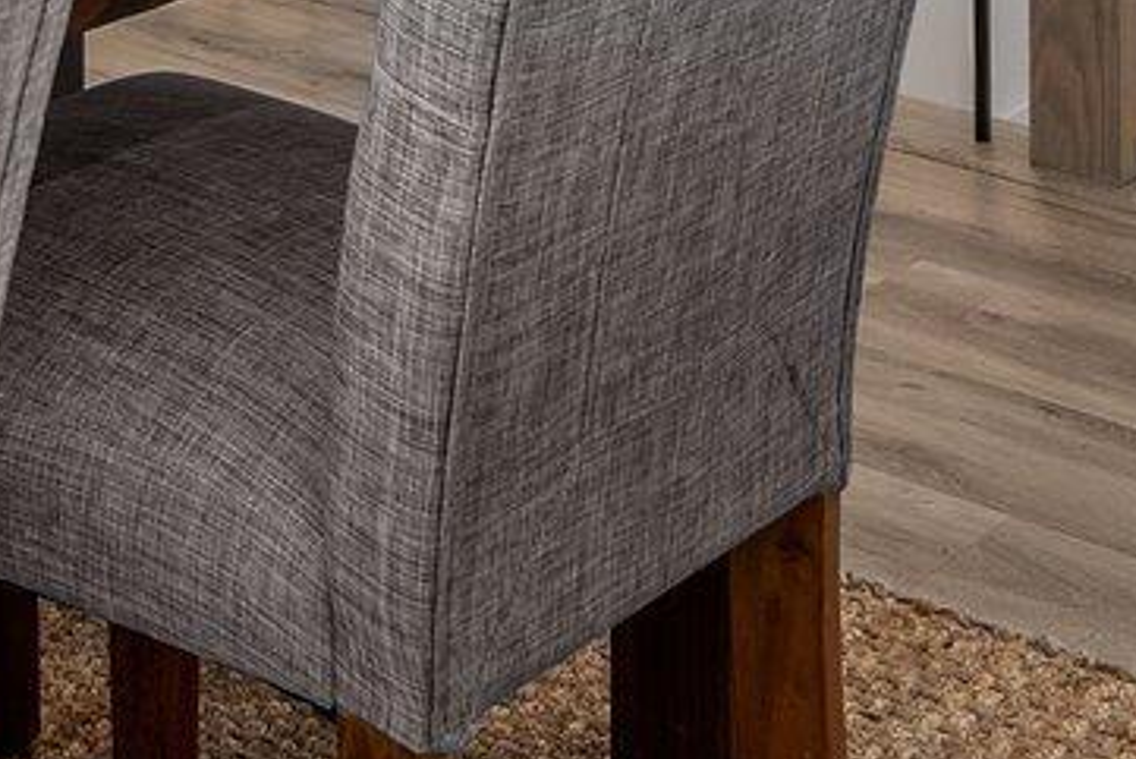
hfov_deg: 18.4
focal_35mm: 102
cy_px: -909
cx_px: -400
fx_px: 3220
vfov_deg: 11.6
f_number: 4
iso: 250
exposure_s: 1/8
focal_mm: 18
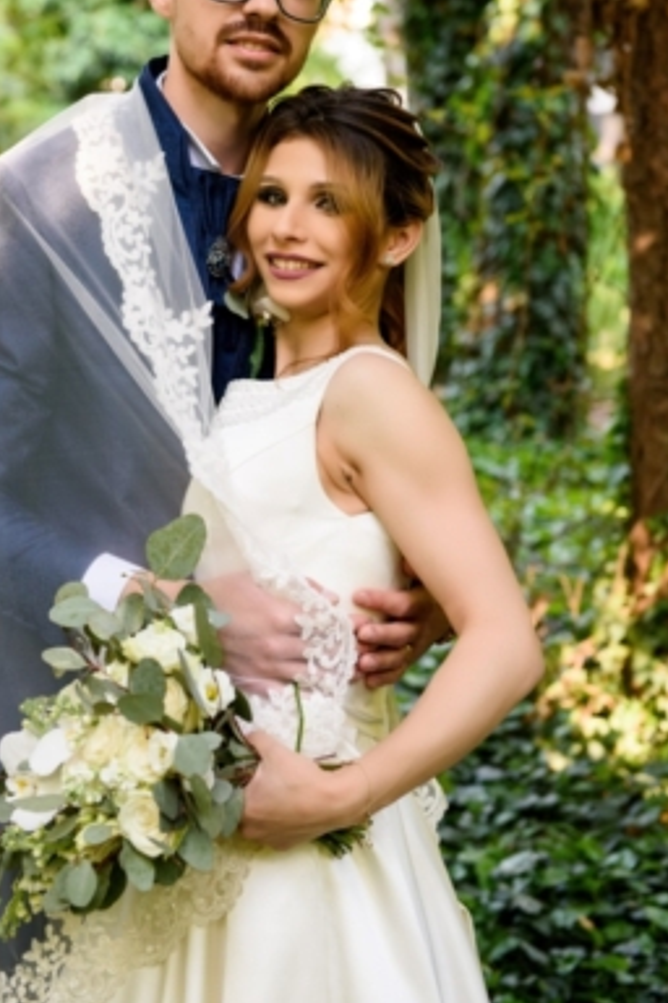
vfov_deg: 27.6
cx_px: 240
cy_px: 394
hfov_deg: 18.6
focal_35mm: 73
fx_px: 2032
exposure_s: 1/350
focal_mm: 56
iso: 1000
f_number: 3.3
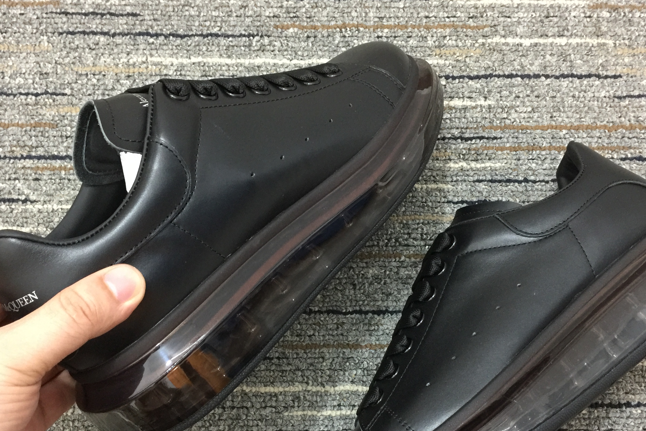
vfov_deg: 32.4
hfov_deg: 47.4
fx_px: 736
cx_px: 343
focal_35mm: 41
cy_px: 284
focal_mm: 4.15
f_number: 2.2
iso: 160
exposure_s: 1/17
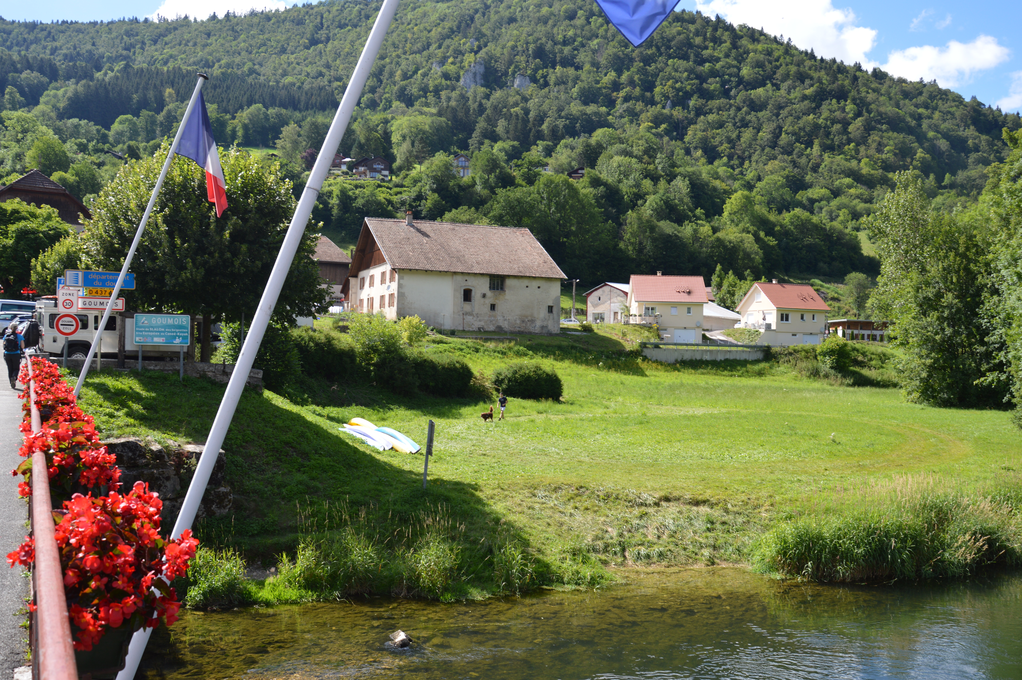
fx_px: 936
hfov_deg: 57.3
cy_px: 340
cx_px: 511
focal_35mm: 33
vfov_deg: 39.9
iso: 100
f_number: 6.3
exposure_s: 1/160
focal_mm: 22
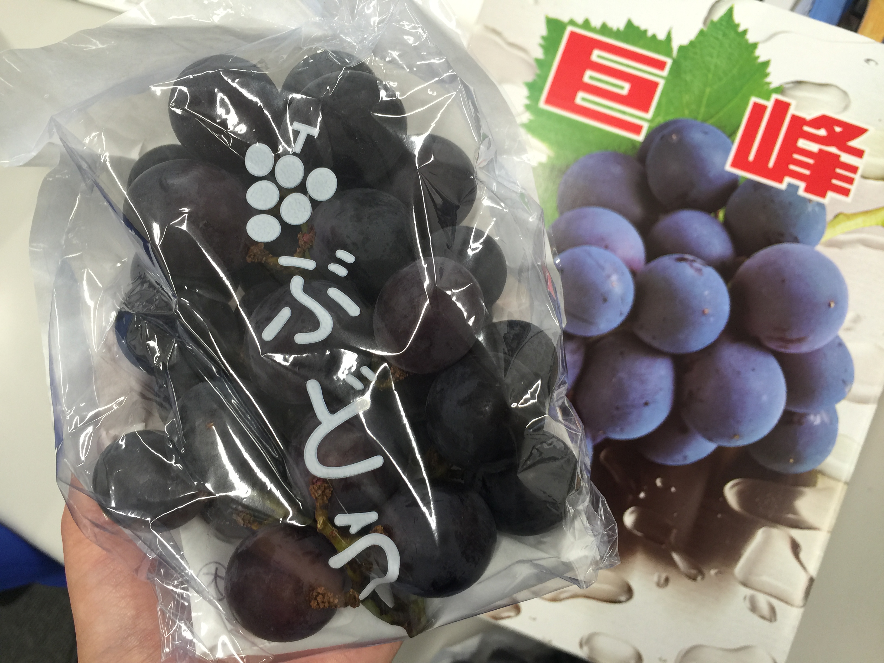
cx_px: 442
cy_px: 332
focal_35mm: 29
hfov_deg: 61.7
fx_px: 741
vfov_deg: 48.2
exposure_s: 1/30
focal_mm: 4.15
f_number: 2.2
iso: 32
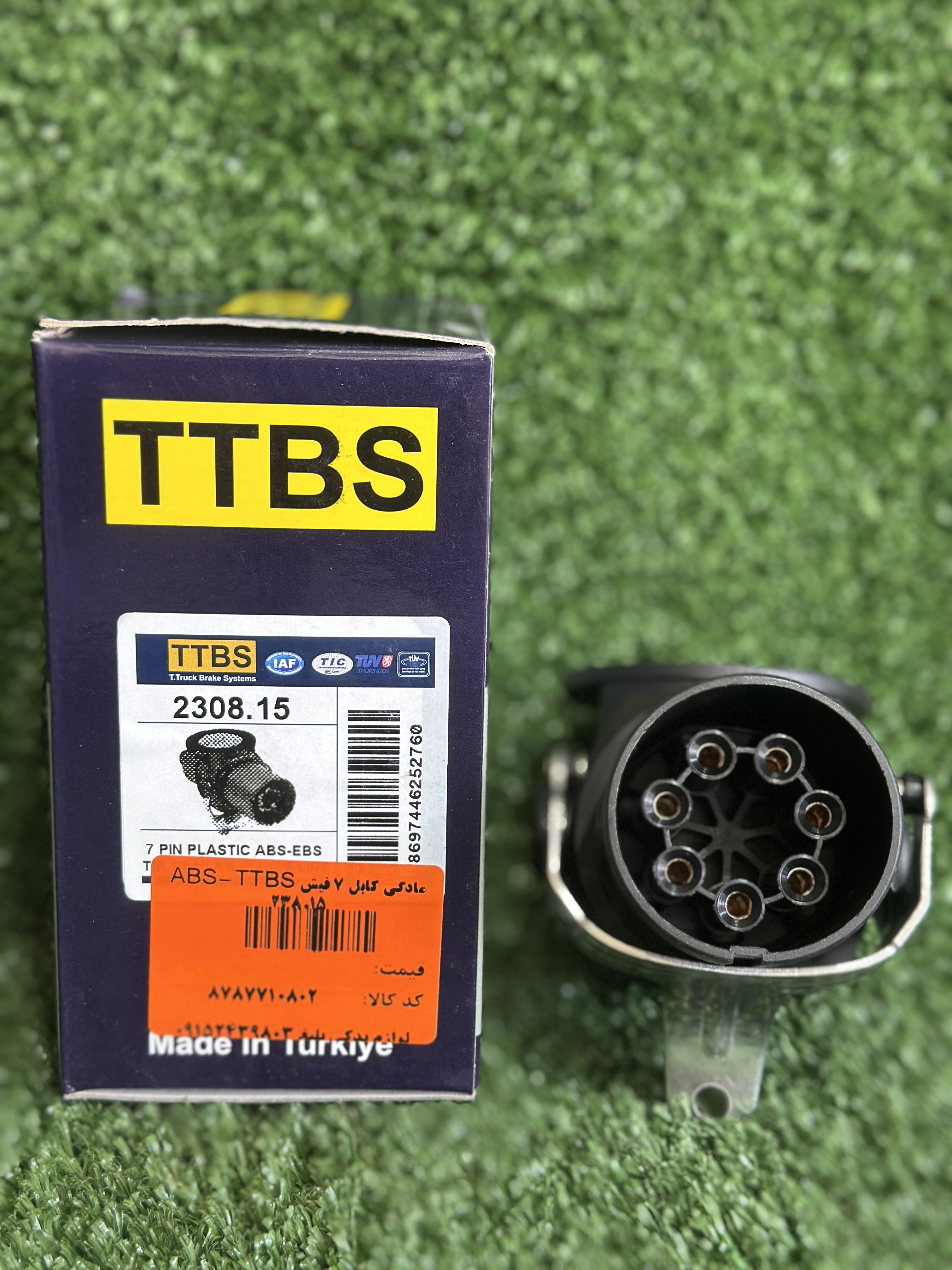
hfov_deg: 30.3
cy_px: 635
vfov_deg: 39.7
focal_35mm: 48
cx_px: 476
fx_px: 1760
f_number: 1.78
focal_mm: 6.86
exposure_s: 1/50
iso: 320
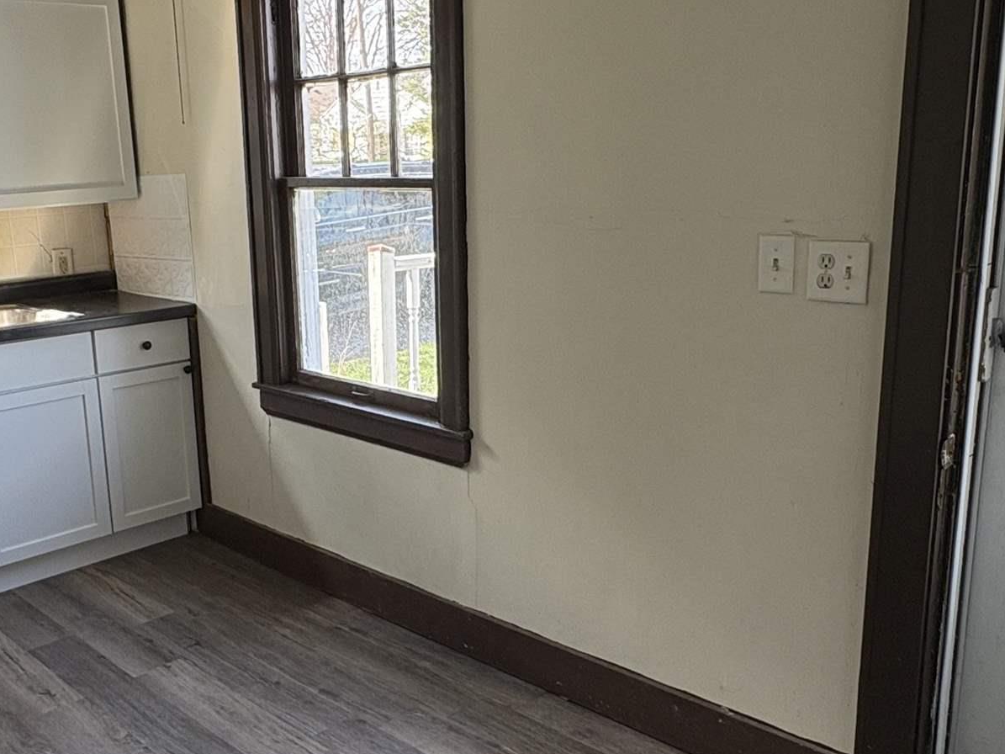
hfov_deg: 51.1
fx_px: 1045
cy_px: 390
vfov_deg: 39.6
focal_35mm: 36
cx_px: 414
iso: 100
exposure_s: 1/136
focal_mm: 2.22
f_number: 2.2
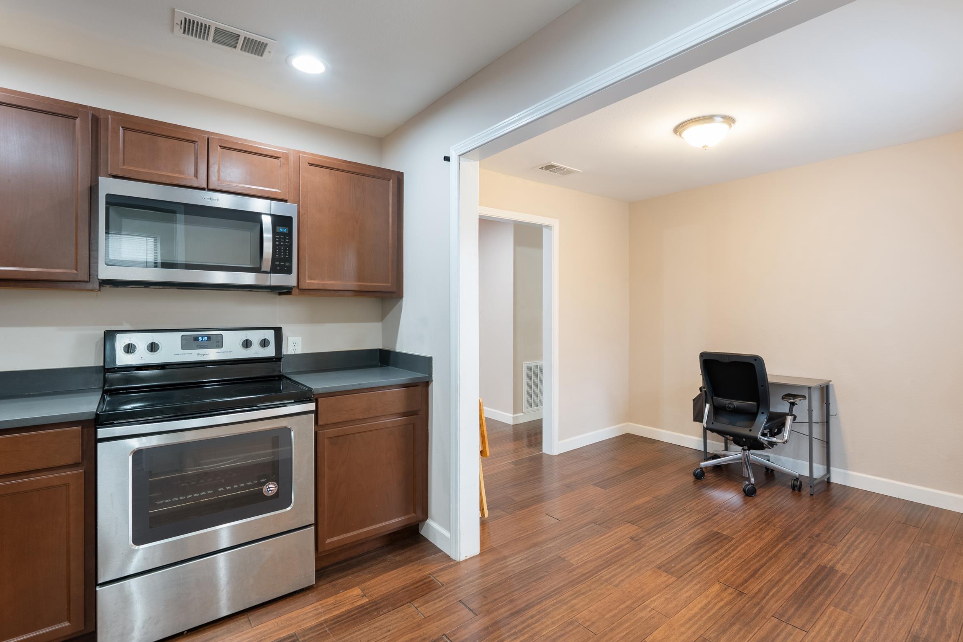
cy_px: 329
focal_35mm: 17
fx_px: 455
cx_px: 502
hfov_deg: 93.2
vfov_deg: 70.4
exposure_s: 1.6
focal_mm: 16
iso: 250
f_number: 8
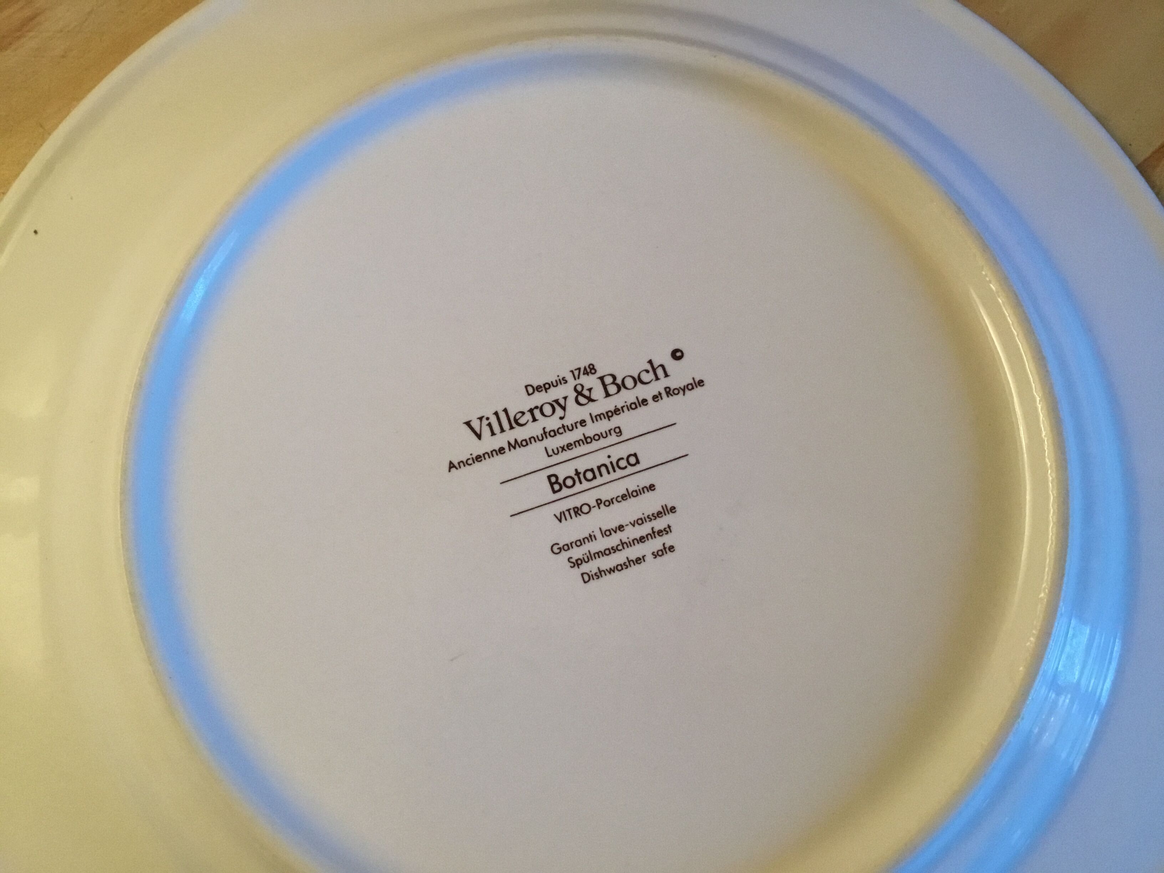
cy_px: 436
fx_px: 1042
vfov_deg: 45.4
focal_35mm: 31
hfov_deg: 58.4
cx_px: 582
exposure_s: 1/33
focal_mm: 3.3
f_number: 2.4
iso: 160
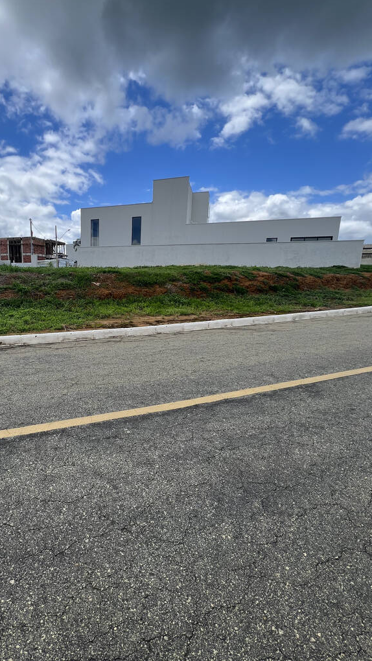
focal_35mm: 15
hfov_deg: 68.0
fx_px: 263
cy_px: 327
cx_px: 116
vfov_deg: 103.0
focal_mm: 1.57
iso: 32
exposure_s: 1/1054
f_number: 1.8
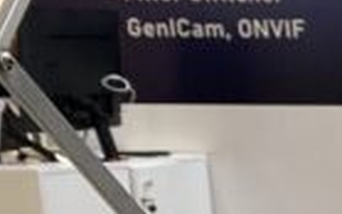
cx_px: 1161
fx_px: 1893
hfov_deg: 8.1
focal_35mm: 203
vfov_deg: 6.1
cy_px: 544
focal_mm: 4.25
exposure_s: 1/100
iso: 80
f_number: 1.8
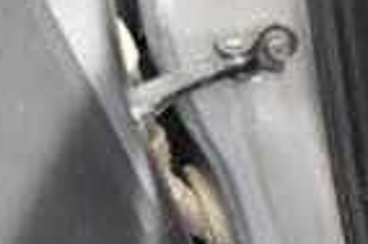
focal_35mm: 152
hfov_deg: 10.8
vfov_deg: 8.6
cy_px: 466
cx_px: 977
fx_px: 1550
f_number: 4
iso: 400
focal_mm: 18
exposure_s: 1/60
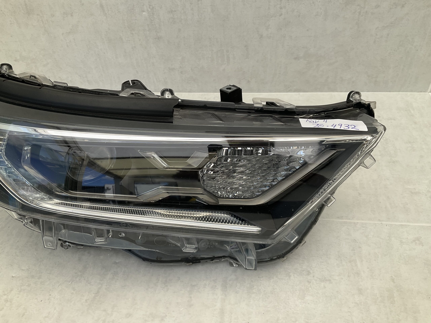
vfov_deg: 48.2
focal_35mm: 29
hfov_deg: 61.7
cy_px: 162
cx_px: 216
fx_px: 361
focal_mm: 3
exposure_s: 1/855
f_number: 1.8
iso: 16
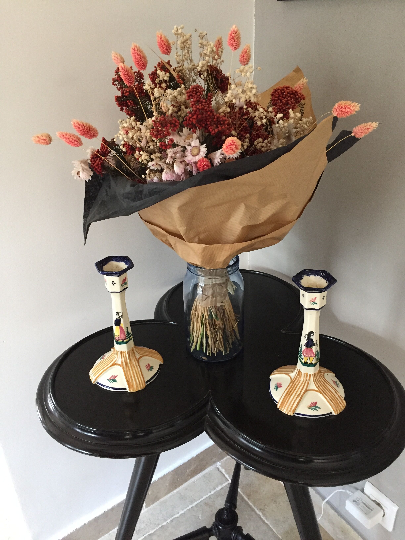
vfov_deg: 61.7
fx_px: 452
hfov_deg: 48.2
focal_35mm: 29
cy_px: 270
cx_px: 202
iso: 250
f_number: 2.2
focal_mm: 4.15
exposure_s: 1/33
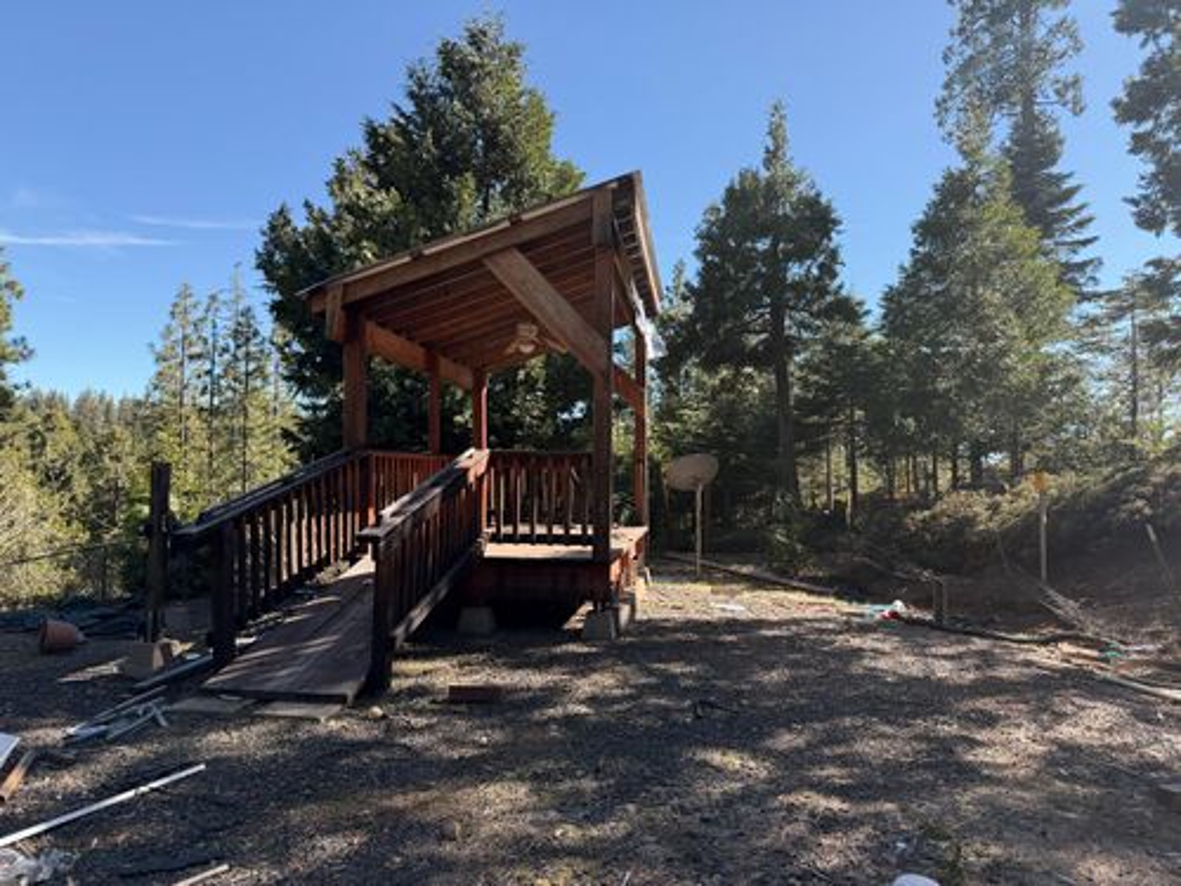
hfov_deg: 71.6
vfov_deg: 56.8
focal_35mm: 24
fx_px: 819
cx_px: 590
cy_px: 443
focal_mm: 6.76
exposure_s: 1/1653
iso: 100
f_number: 1.78
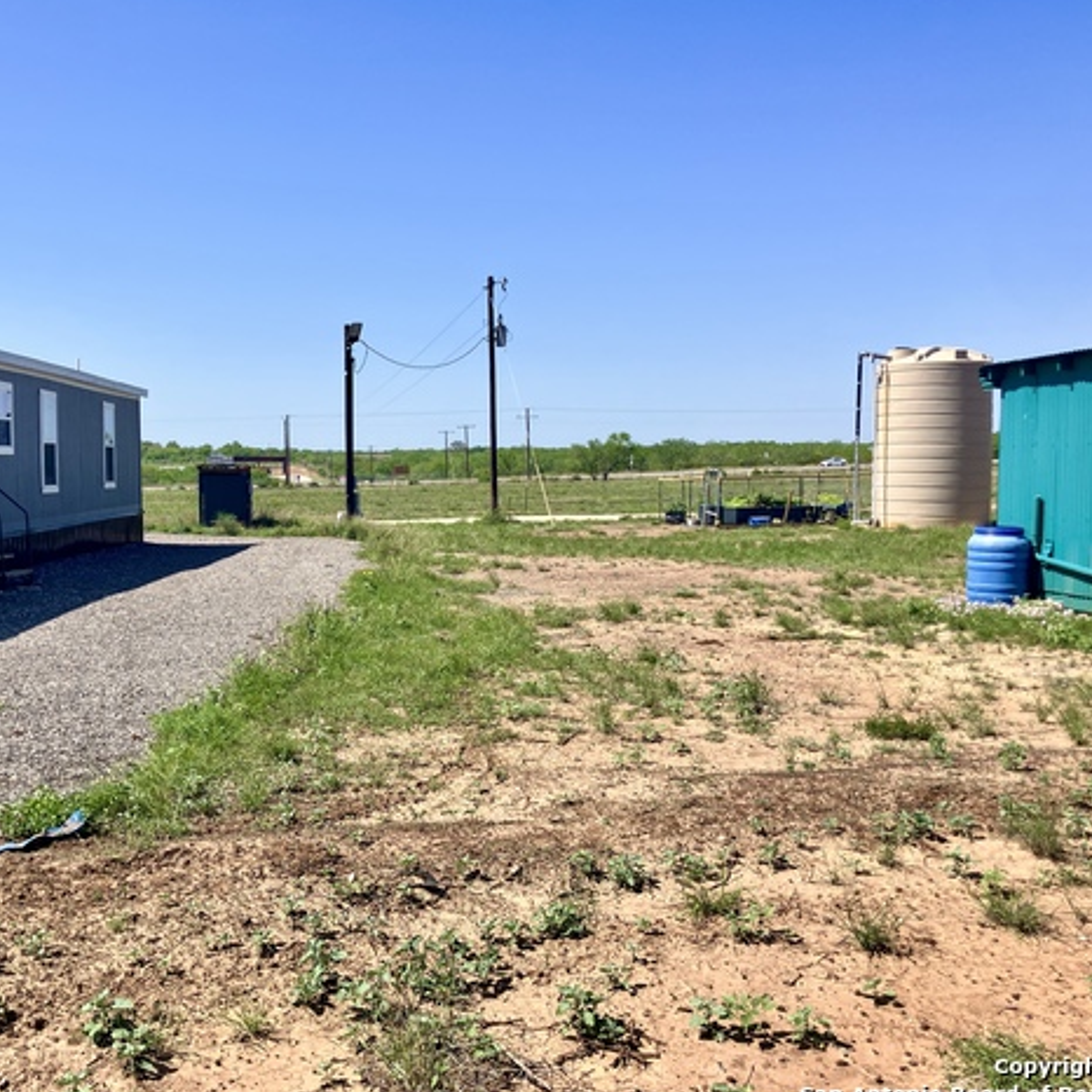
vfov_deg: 48.5
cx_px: 431
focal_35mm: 34
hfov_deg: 48.1
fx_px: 1213
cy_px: 546
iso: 32
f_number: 1.8
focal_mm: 3.99
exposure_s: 1/2208
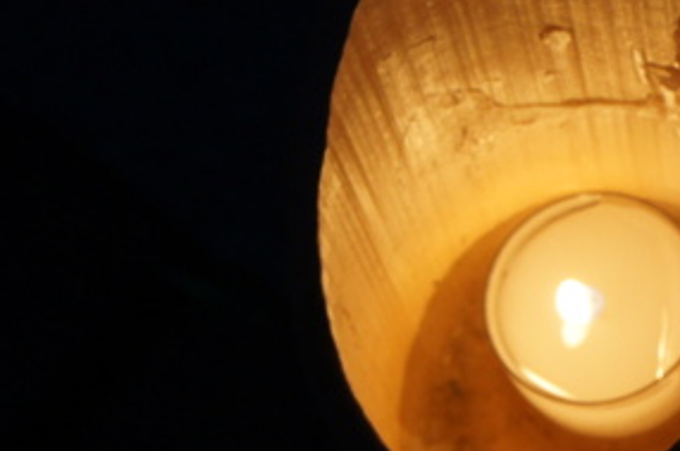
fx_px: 2640
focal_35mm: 140
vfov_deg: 9.7
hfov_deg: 14.5
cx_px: 675
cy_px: 501
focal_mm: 26
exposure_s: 1/15
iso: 800
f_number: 9
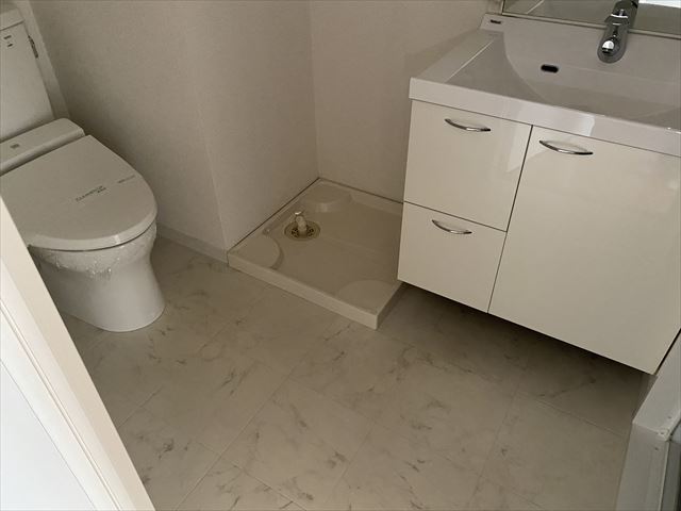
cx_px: 340
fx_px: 511
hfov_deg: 67.3
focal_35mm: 26
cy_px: 256
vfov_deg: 53.1
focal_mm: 4.25
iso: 640
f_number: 1.8
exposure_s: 1/33
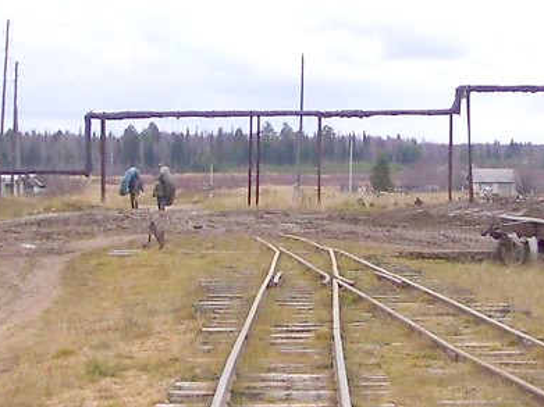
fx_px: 2042
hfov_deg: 15.0
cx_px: 497
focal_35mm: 130
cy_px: 242
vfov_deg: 11.4
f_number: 2.9
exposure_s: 1/200
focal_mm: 5.7
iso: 80
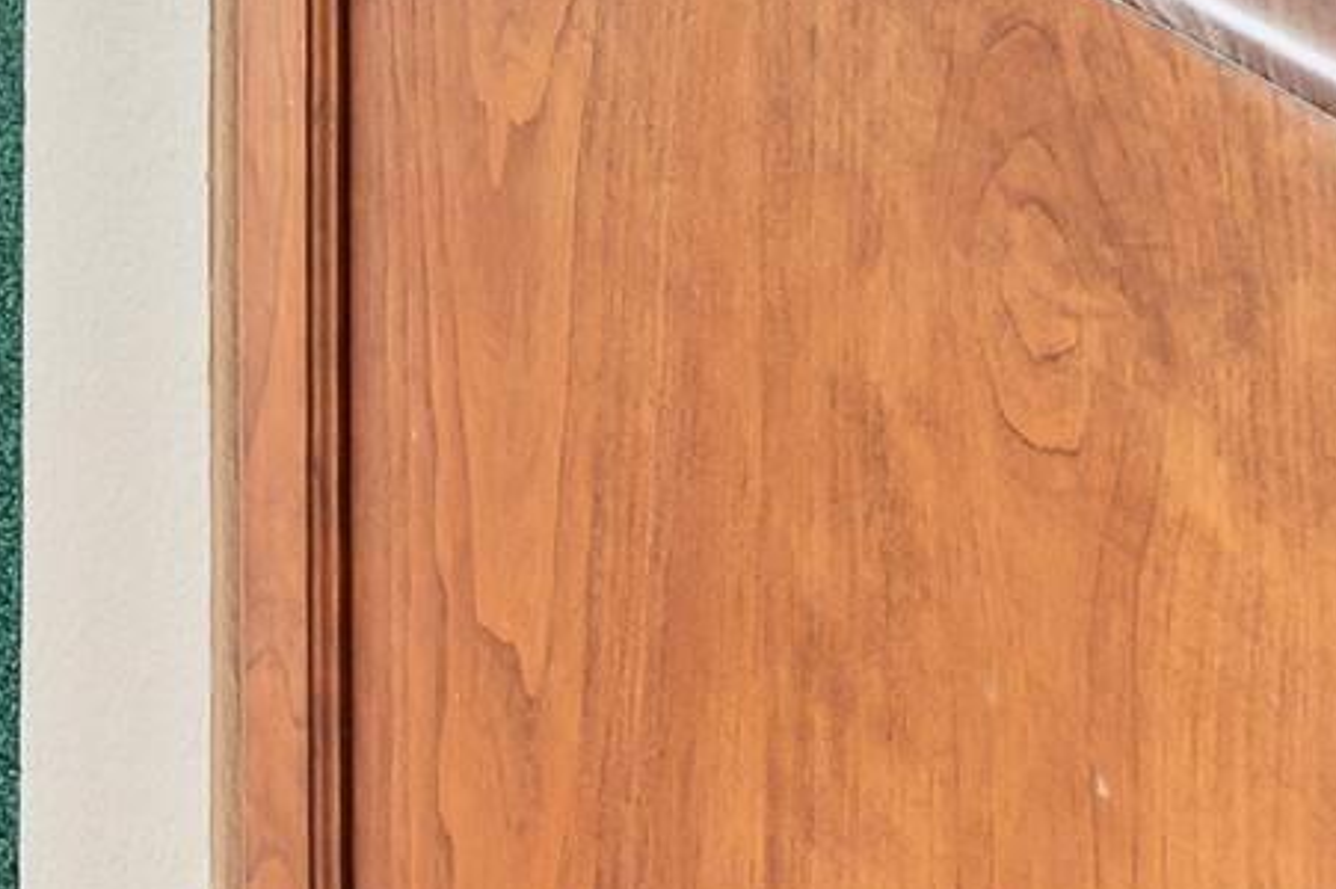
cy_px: -1963
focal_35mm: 109
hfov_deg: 17.7
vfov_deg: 9.3
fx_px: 4042
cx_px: -347
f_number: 9
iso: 100
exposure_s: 1/10
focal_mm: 16
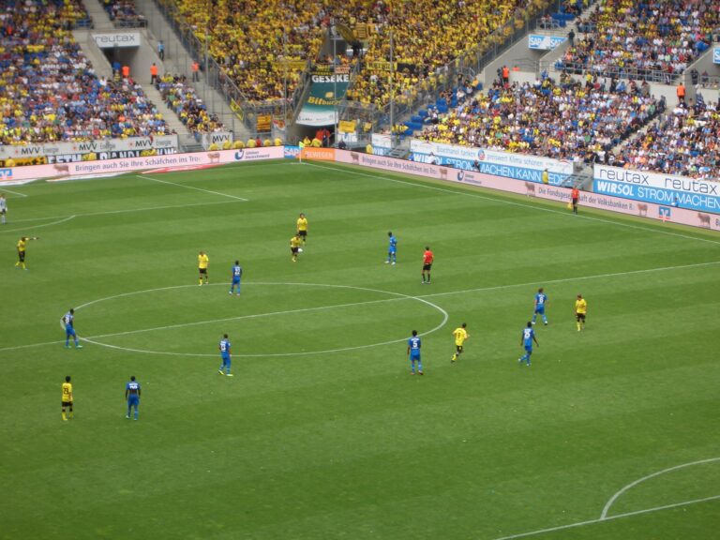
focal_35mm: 105
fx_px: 2184
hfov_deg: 18.7
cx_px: 360
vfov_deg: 14.1
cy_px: 270
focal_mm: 17.4
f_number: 4.8
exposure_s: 1/125
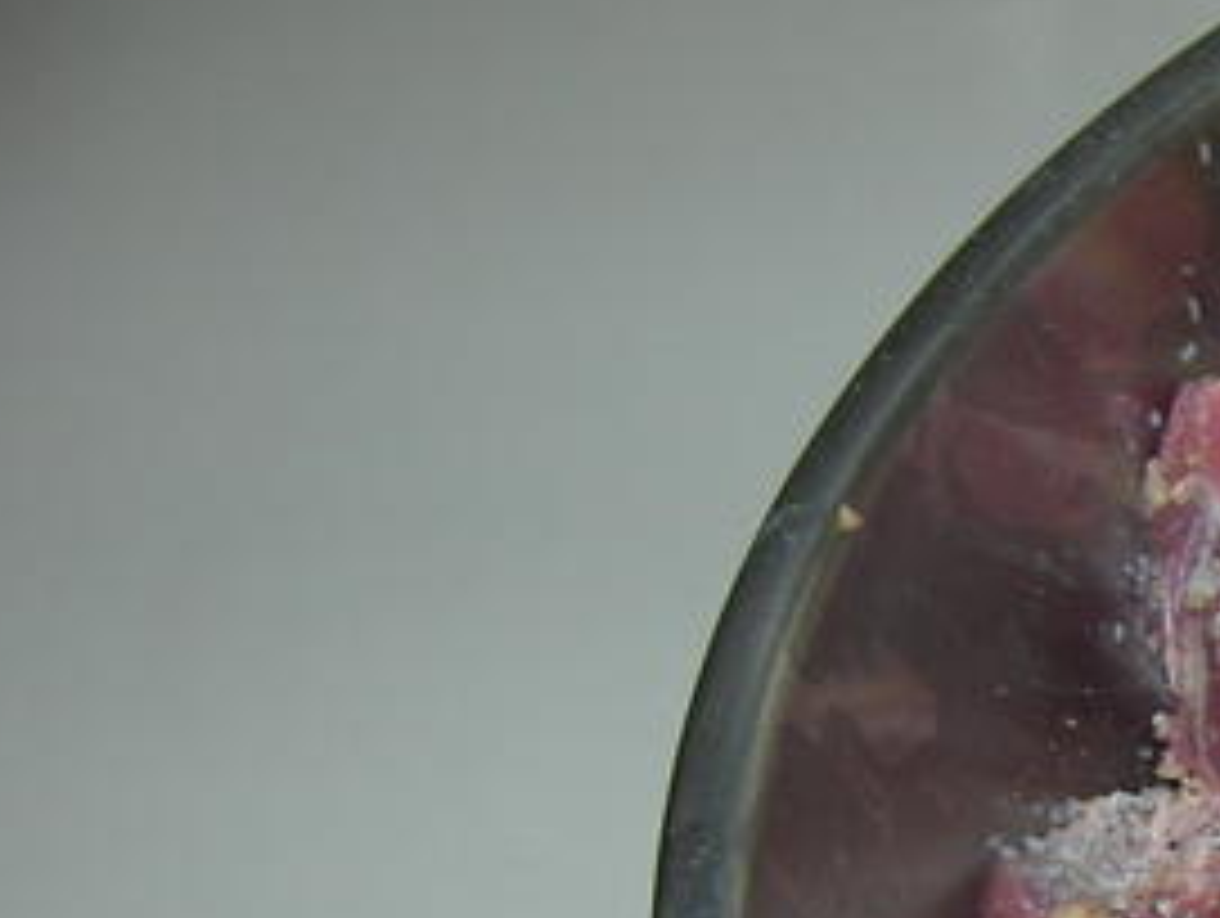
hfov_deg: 14.3
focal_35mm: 126
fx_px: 4447
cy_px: 763
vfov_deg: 11.7
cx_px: 1954
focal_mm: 7.8
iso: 50
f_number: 2.8
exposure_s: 1/60.1
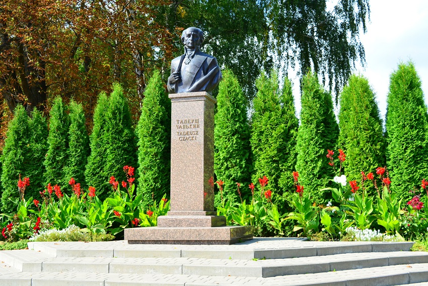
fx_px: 535
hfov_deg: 43.6
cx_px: 214
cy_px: 143
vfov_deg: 29.9
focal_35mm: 45
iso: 1250
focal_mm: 30
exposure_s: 1/1600
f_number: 7.1
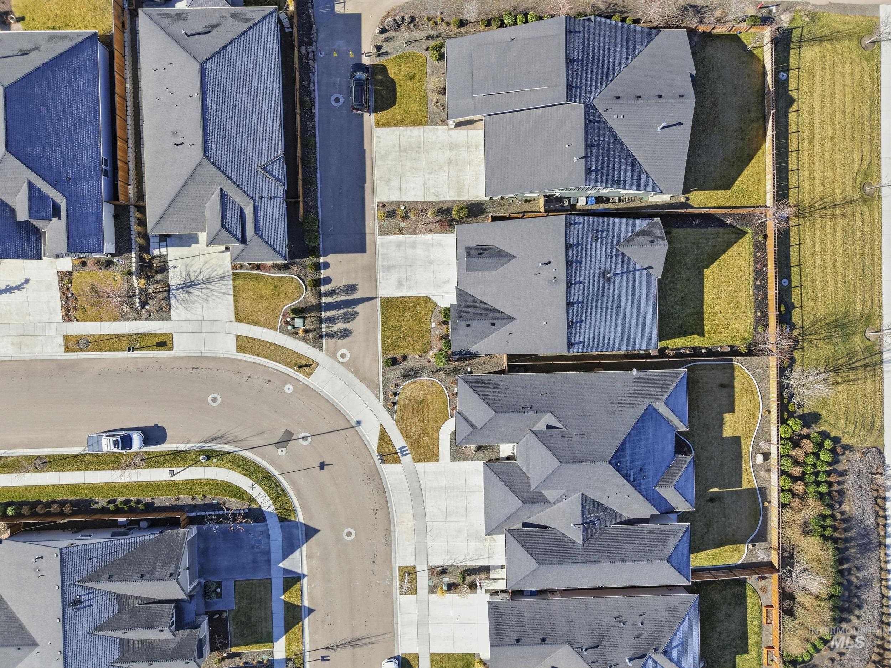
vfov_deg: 56.8
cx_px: 446
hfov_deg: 71.6
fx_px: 618
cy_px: 334
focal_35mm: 24
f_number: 1.8
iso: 150
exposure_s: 1/320
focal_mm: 8.7
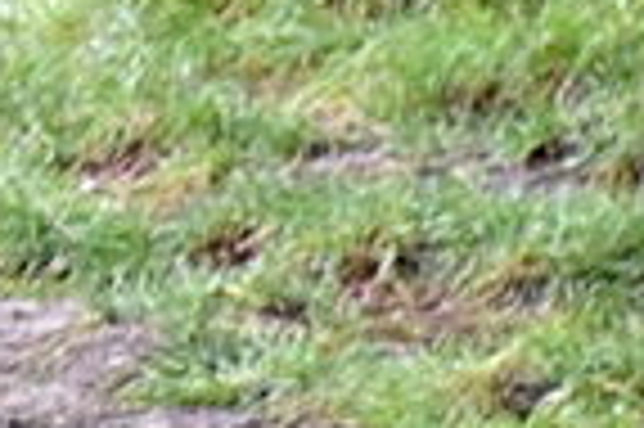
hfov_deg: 1.4
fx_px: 26963
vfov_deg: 0.9
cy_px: 70
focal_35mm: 1509
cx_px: -1396
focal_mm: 140
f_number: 5.6
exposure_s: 1/500
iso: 1400
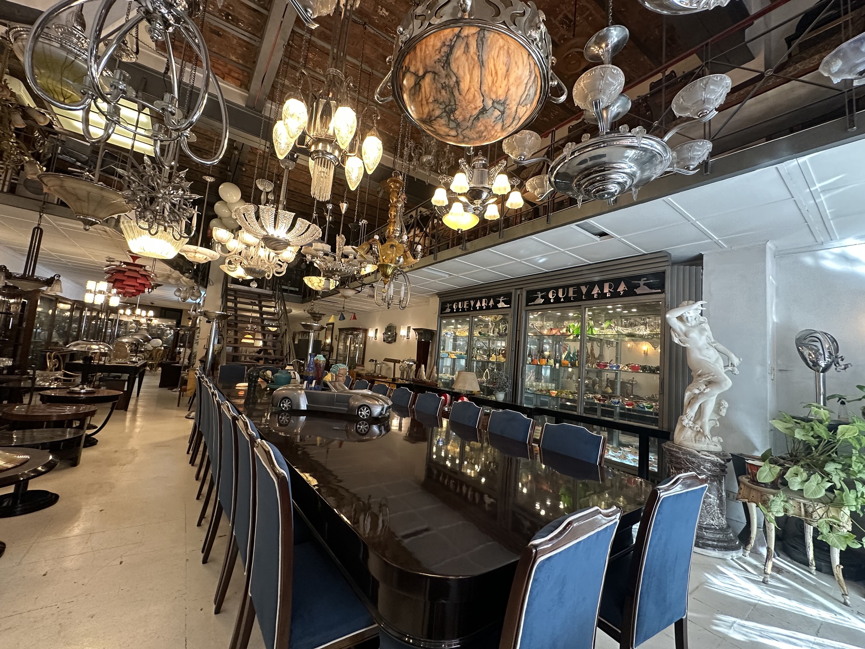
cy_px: 324
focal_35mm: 14
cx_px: 432
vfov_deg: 85.7
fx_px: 350
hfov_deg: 102.1
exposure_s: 1/100
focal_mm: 2.22
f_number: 2.2
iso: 320
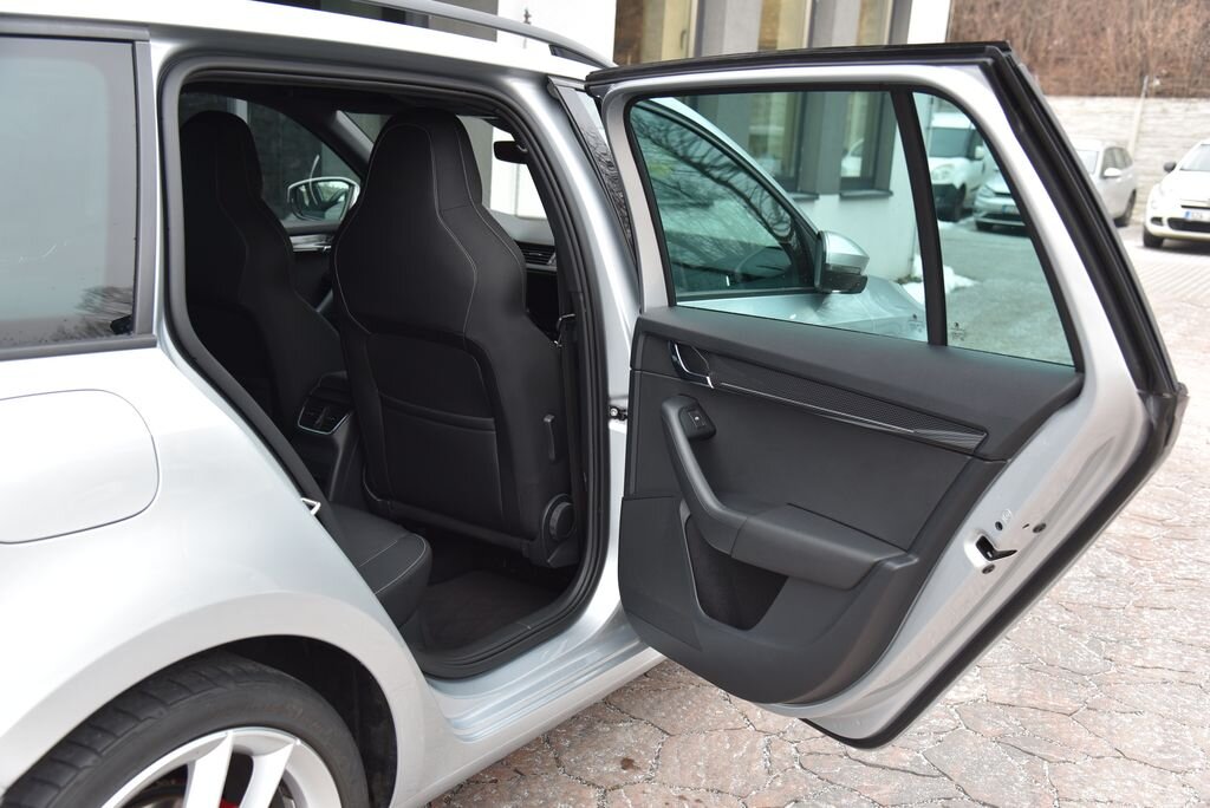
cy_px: 404
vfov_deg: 37.9
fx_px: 1177
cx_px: 605
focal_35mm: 35
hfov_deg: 54.4
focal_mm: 35
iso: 500
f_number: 4.5
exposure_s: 1/80
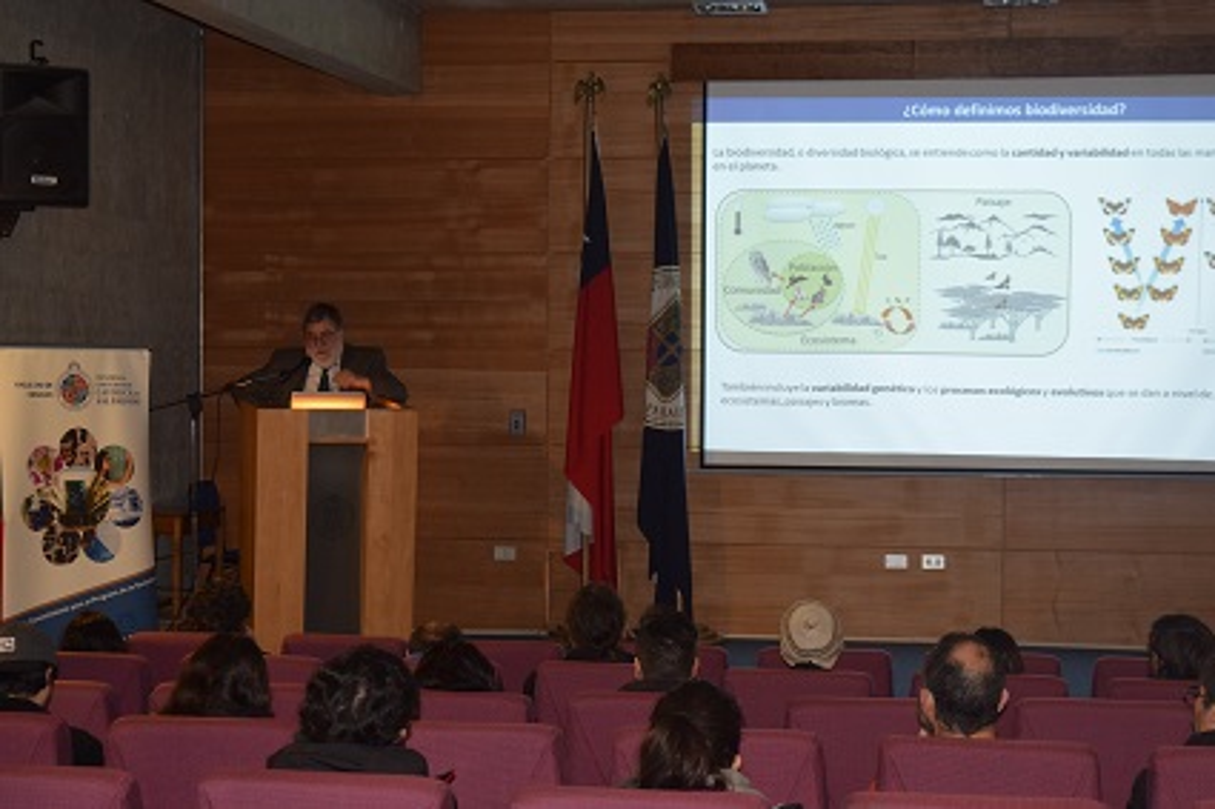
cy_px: 404
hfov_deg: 28.1
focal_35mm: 72
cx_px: 608
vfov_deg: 18.9
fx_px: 2429
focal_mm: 48
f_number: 5.3
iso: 1800
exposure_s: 1/60
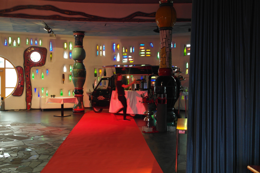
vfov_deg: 31.2
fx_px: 311
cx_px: 130
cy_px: 86
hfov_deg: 45.4
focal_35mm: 43
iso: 800
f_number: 4
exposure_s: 1/25
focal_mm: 28
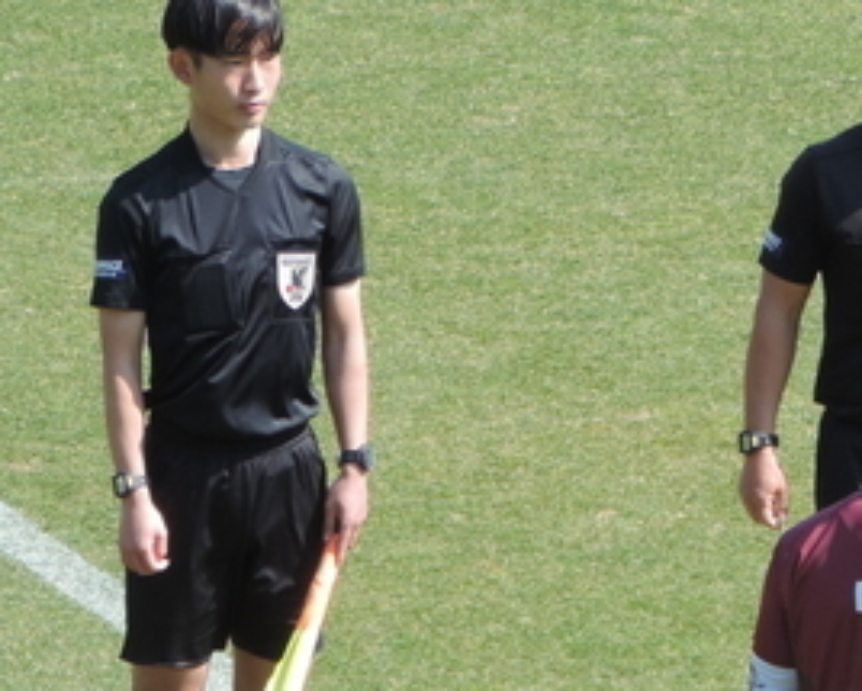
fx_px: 14864
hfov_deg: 3.3
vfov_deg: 2.7
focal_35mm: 582
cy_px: 816
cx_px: 1023
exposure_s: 1/200
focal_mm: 35.6
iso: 80
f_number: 4.6
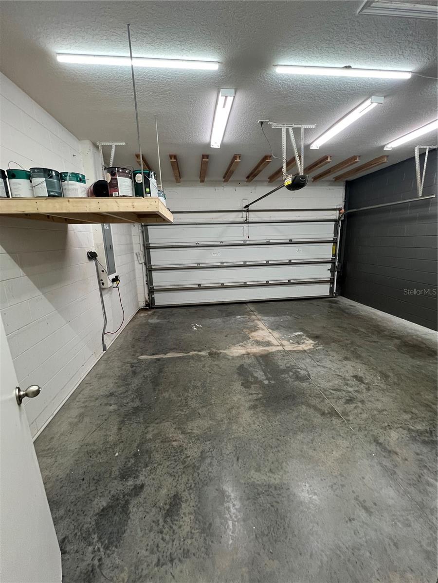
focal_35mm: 13
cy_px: 292
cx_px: 219
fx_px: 219
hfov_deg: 89.9
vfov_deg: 106.2
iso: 200
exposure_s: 1/120
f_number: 1.8
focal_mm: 1.57
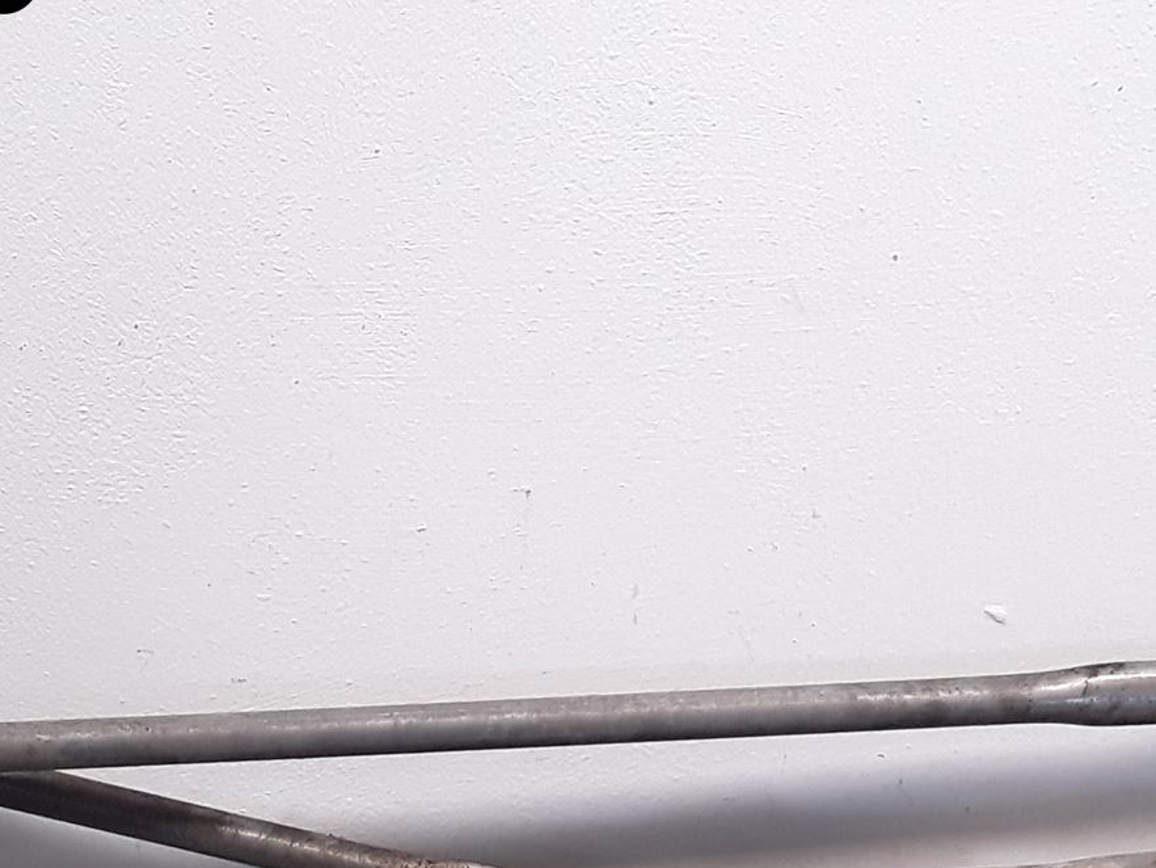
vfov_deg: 21.5
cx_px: 577
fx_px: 2171
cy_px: 943
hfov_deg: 29.8
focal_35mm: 65
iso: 100
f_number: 1.9
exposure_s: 1/125
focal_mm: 2.91
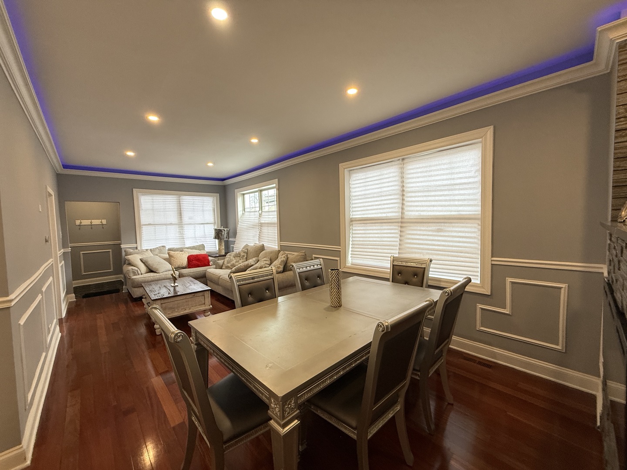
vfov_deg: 85.7
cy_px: 235
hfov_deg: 102.1
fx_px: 254
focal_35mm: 14
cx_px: 314
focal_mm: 2.22
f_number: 2.2
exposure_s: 1/120
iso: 125
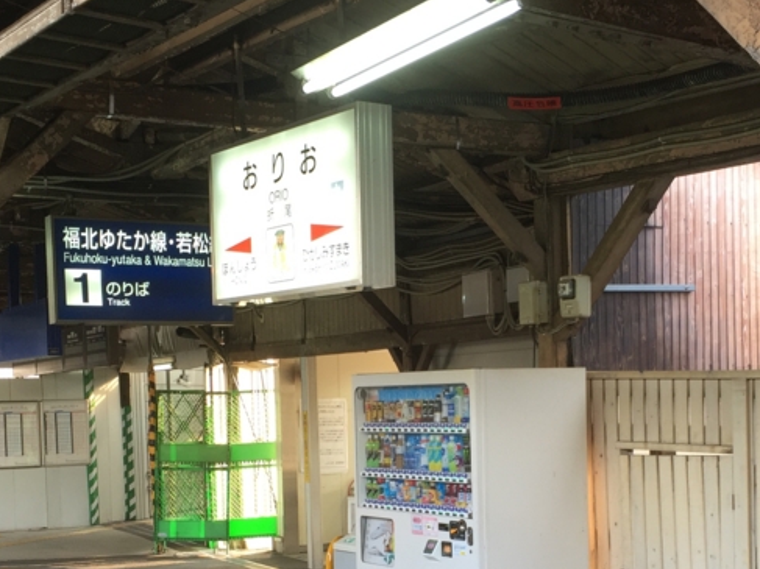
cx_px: 454
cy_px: 465
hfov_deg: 31.6
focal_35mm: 61
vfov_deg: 23.6
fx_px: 1339
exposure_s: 1/40
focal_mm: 4.15
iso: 32
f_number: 2.2
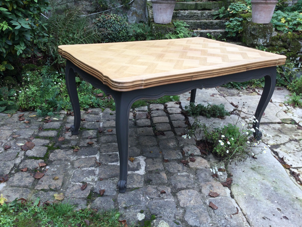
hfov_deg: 58.4
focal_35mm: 31
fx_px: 270
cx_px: 151
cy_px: 114
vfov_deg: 45.4
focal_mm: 3.3
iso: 32
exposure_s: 1/50
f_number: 2.4
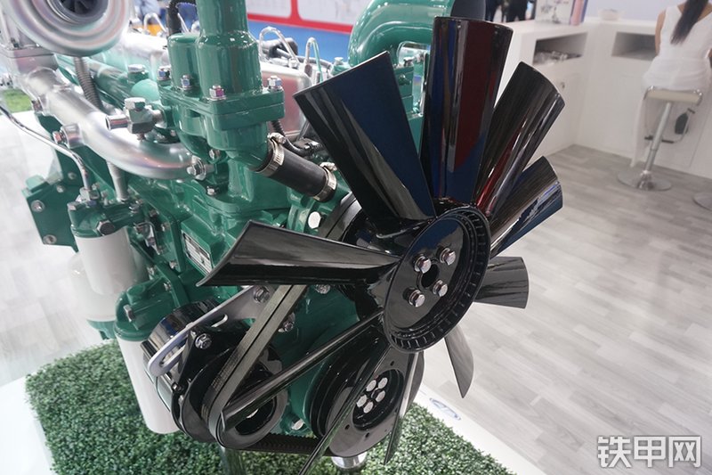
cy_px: 238
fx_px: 475
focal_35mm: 24
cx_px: 356
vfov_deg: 53.1
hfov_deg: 73.8
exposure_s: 1/50
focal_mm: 16
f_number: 4.5
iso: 640
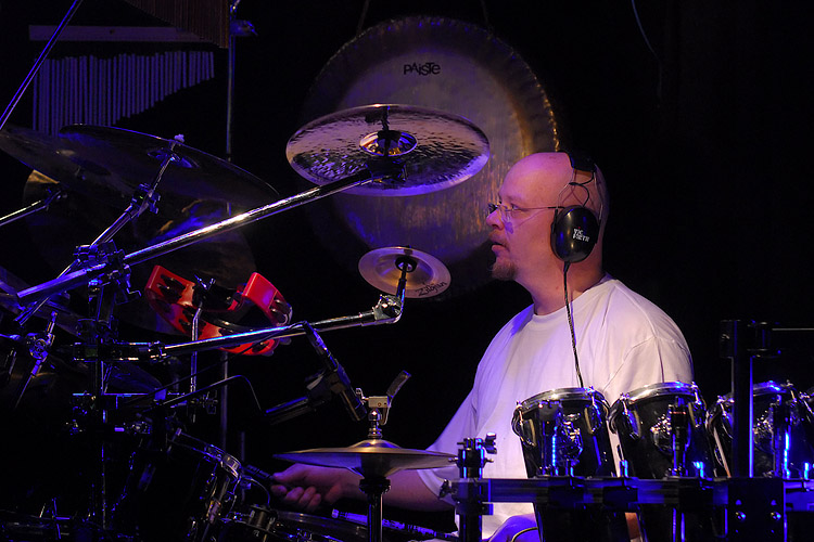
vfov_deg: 7.6
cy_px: 271
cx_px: 407
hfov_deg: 11.4
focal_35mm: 180
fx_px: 4070
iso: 800
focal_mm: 120
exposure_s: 1/80
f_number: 3.2
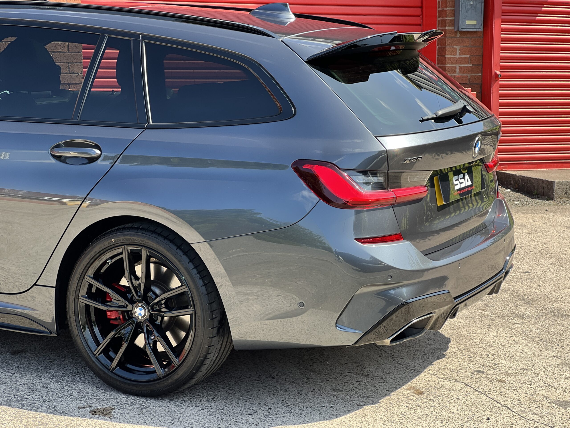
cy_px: 214
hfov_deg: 25.3
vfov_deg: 19.1
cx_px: 285
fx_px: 1268
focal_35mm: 77
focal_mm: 9
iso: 25
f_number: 2.8
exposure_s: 1/157
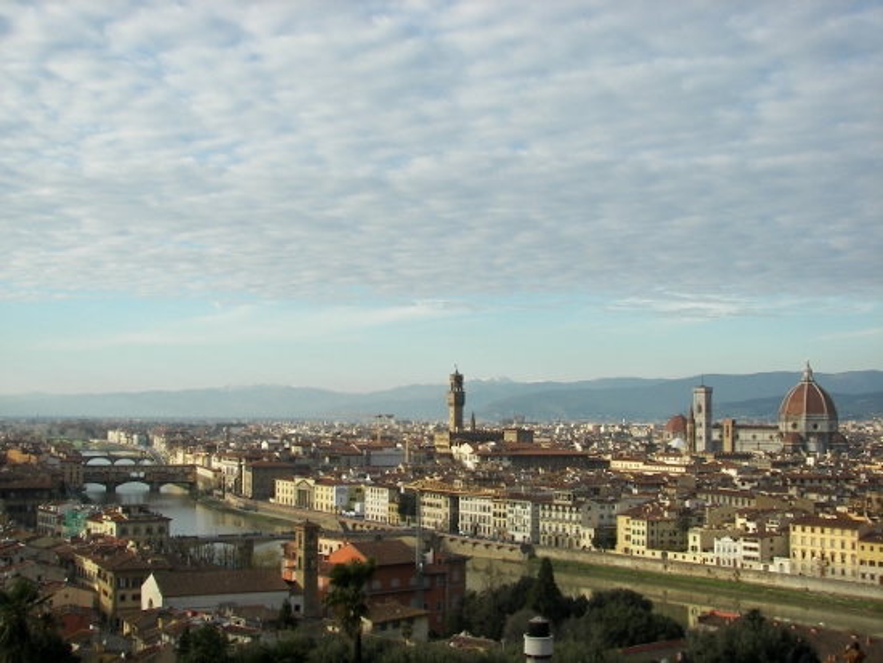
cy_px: 332
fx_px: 1225
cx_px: 442
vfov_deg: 30.3
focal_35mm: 48
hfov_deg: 39.6
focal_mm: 8
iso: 50
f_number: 2.8
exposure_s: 1/500
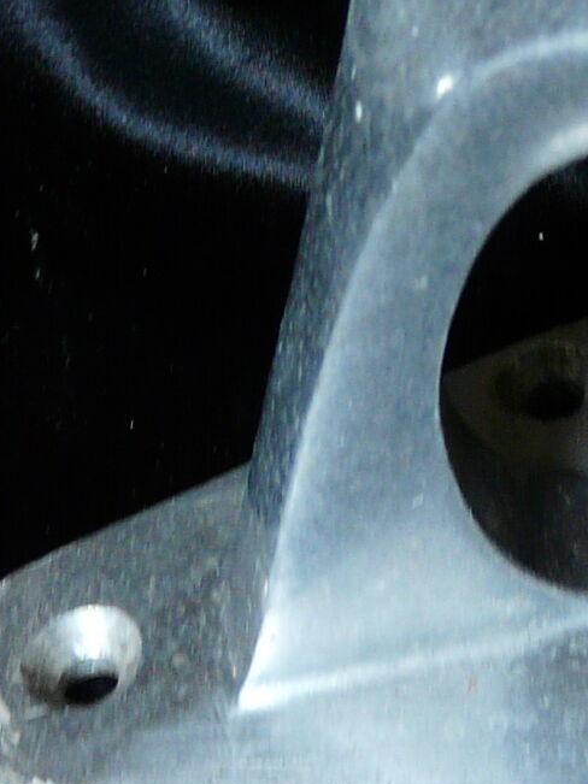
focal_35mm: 113
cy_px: 395
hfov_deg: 12.9
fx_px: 2560
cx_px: 617
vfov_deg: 17.4
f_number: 2.8
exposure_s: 1/10
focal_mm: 4.7
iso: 200
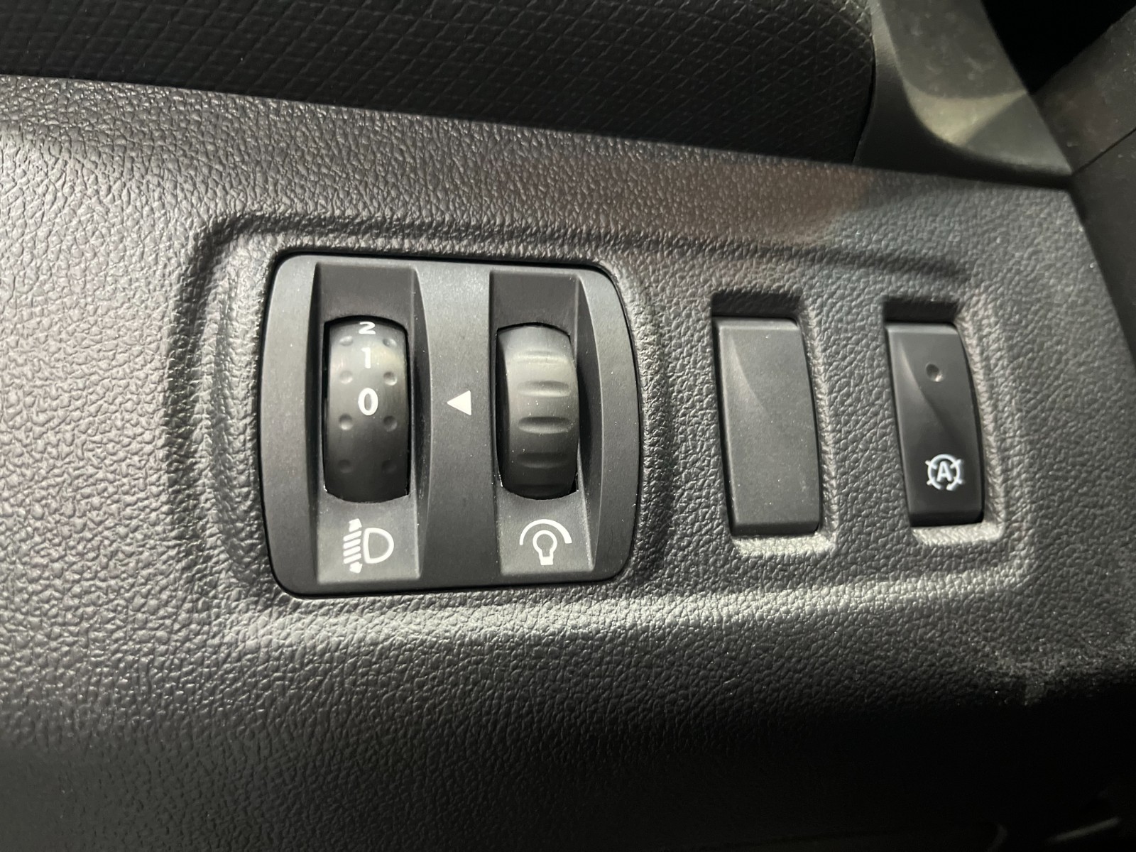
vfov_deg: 53.1
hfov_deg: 67.3
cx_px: 568
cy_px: 426
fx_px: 853
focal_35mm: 26
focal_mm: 5.1
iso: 640
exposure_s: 1/33
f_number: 1.6
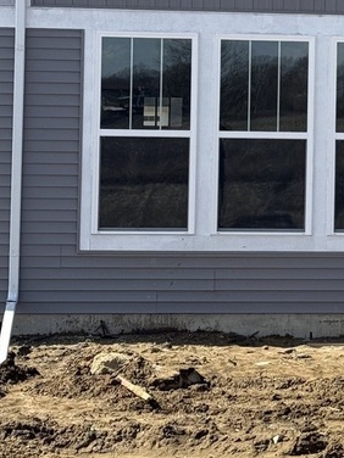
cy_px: 90
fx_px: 1829
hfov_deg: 10.5
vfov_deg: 14.2
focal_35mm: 138
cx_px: 455
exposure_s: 1/2976
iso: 64
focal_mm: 6.76
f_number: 1.78
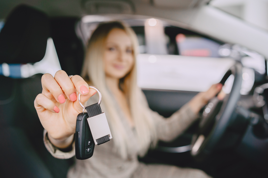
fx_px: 261
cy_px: 89
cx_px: 134
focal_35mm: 35
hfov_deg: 54.4
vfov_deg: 37.9
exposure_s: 1/320
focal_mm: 35
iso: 800
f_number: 2.8
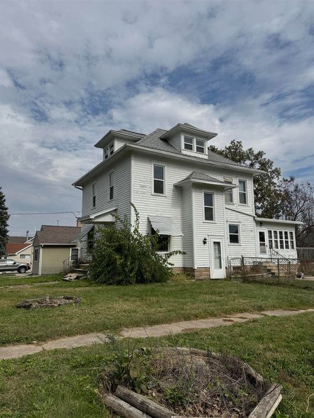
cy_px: 209
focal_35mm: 24
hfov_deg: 56.8
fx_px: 290
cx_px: 157
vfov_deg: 71.6
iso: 80
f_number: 1.78
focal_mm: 6.76
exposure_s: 1/7937
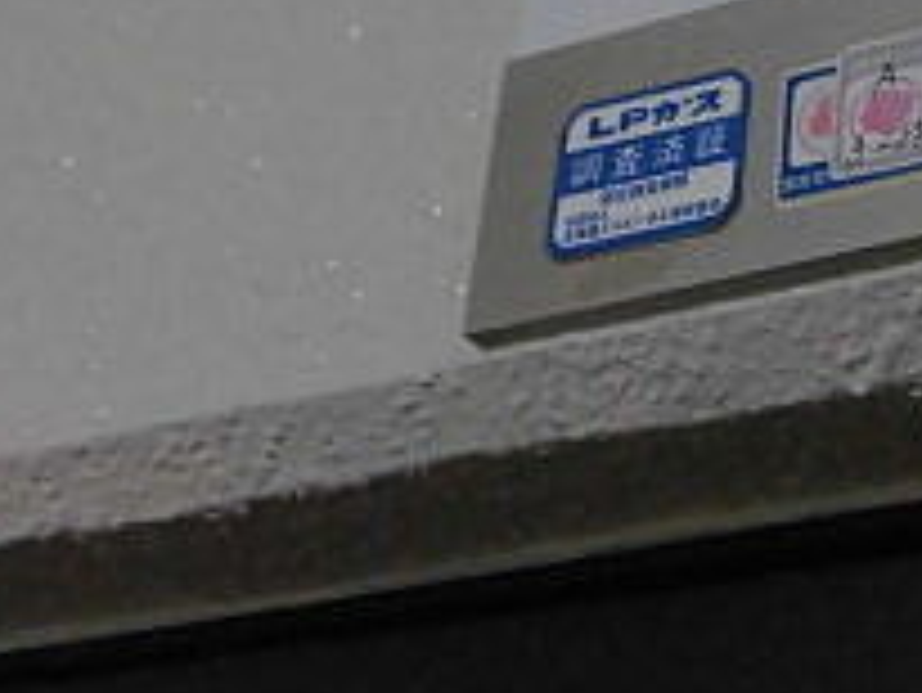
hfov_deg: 24.2
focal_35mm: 75
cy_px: -99
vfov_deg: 18.8
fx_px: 1999
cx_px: 1016
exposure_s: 1/30
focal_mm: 4.3
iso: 400
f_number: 3.1
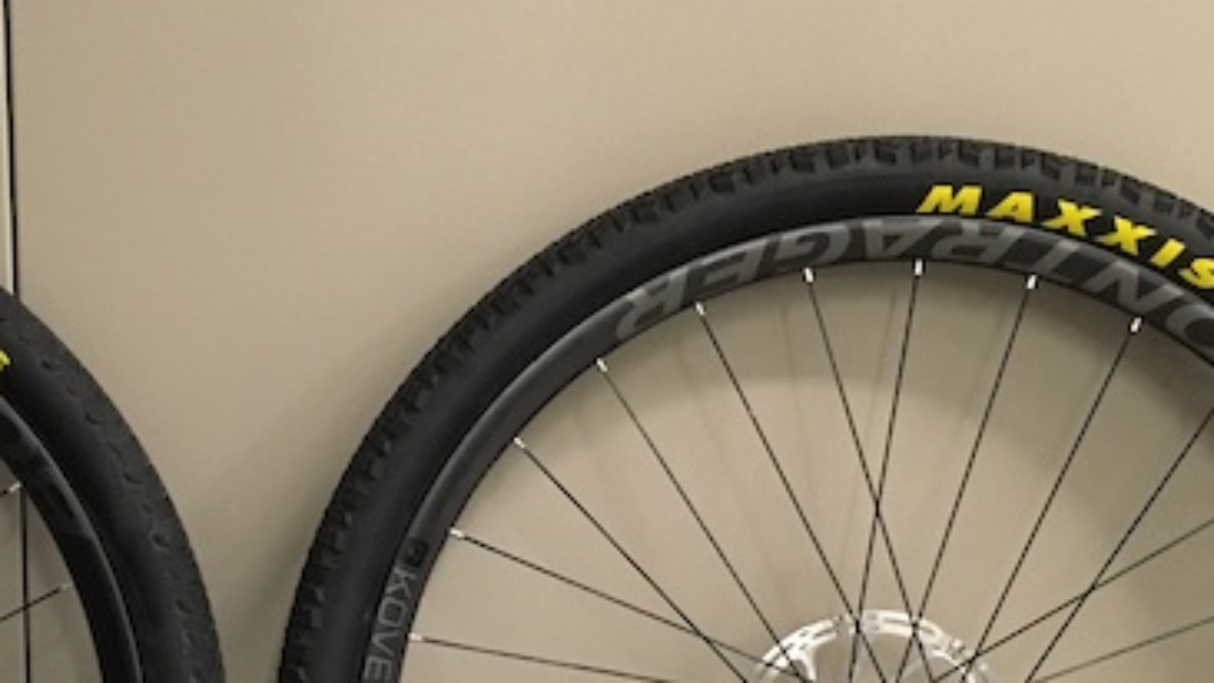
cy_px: 650
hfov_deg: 29.9
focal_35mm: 69
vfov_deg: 17.2
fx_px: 2221
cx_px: 269
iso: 200
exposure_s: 1/30
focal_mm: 4.15
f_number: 2.2
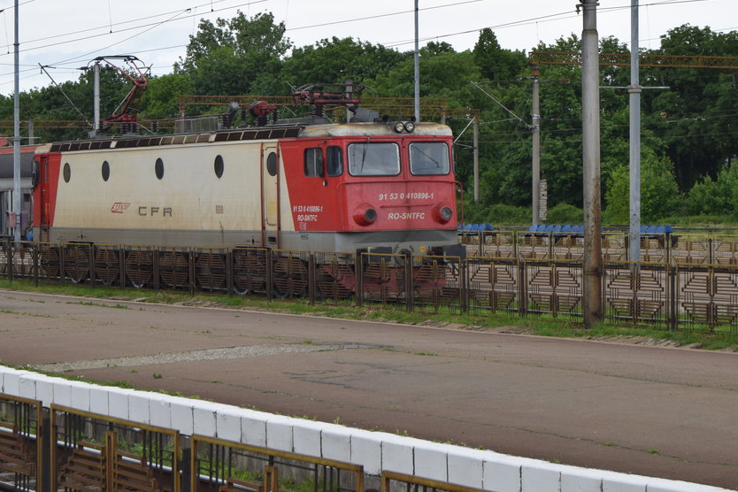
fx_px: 2434
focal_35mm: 119
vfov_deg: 11.5
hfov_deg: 17.2
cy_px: 170
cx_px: 281
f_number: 9
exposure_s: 1/320
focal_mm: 55
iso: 200
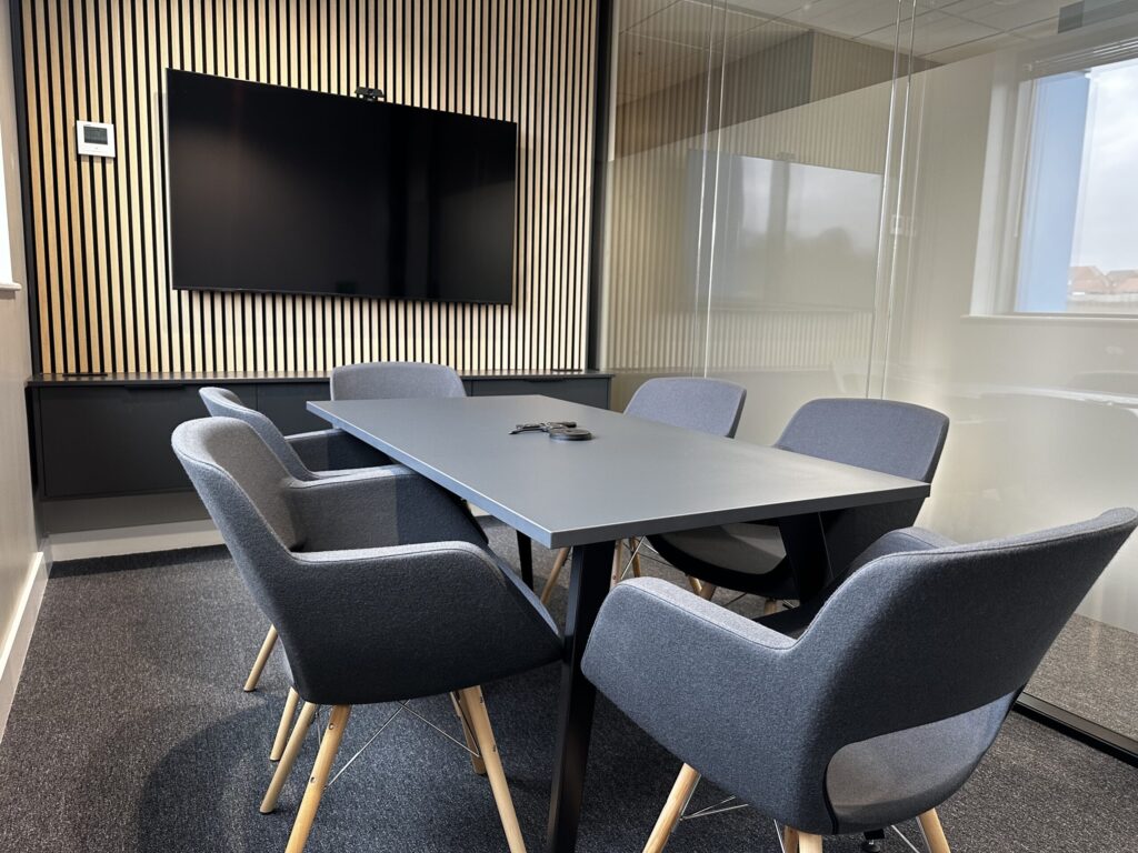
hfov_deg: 71.6
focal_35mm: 24
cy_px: 426
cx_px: 569
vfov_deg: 56.8
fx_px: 789
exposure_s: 1/46
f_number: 1.78
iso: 200
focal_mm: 6.86
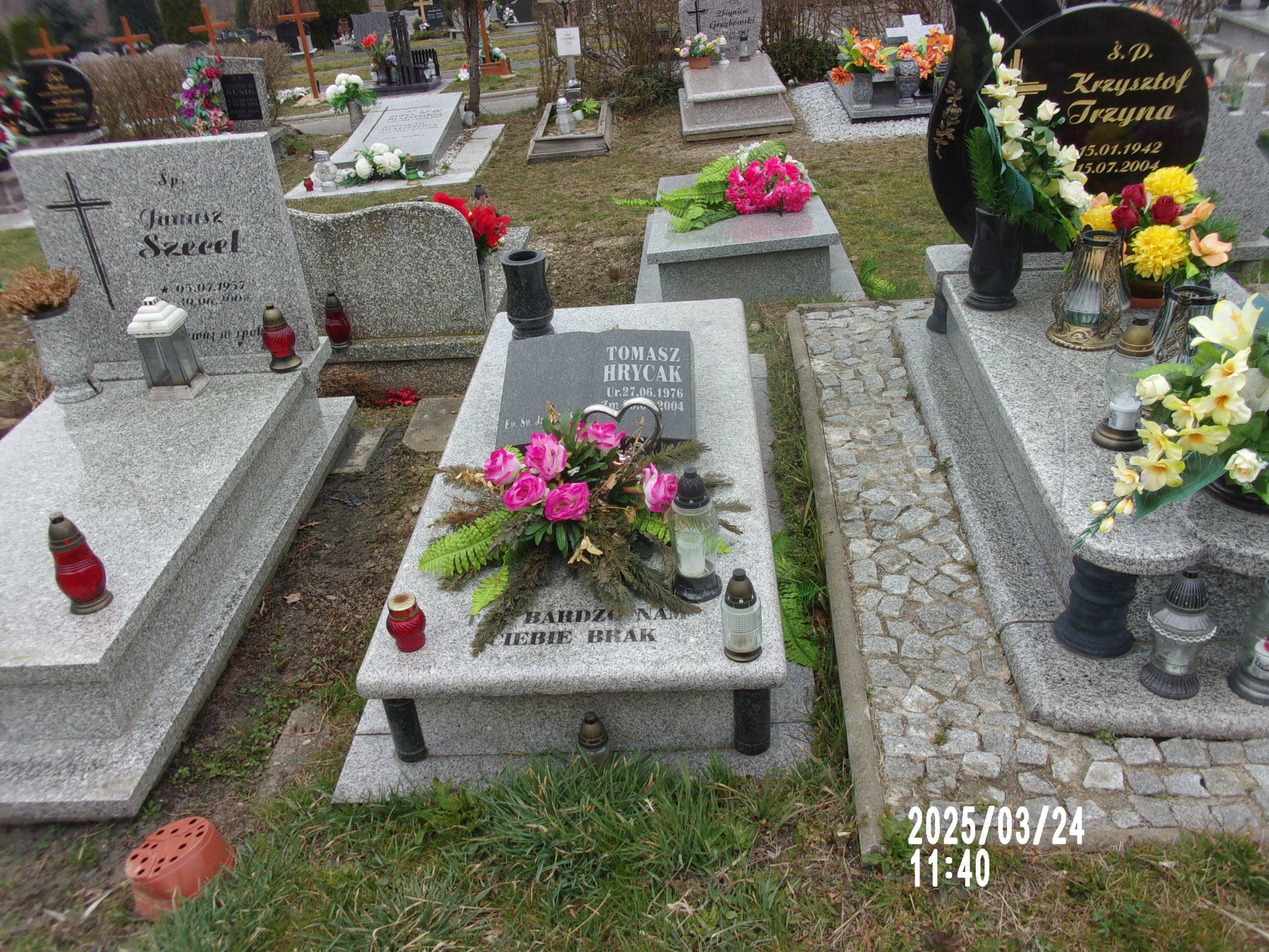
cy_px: 476
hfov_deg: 63.4
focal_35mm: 28
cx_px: 634
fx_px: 1026
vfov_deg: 49.7
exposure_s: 1/38
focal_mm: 5.1
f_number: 10.8
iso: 80
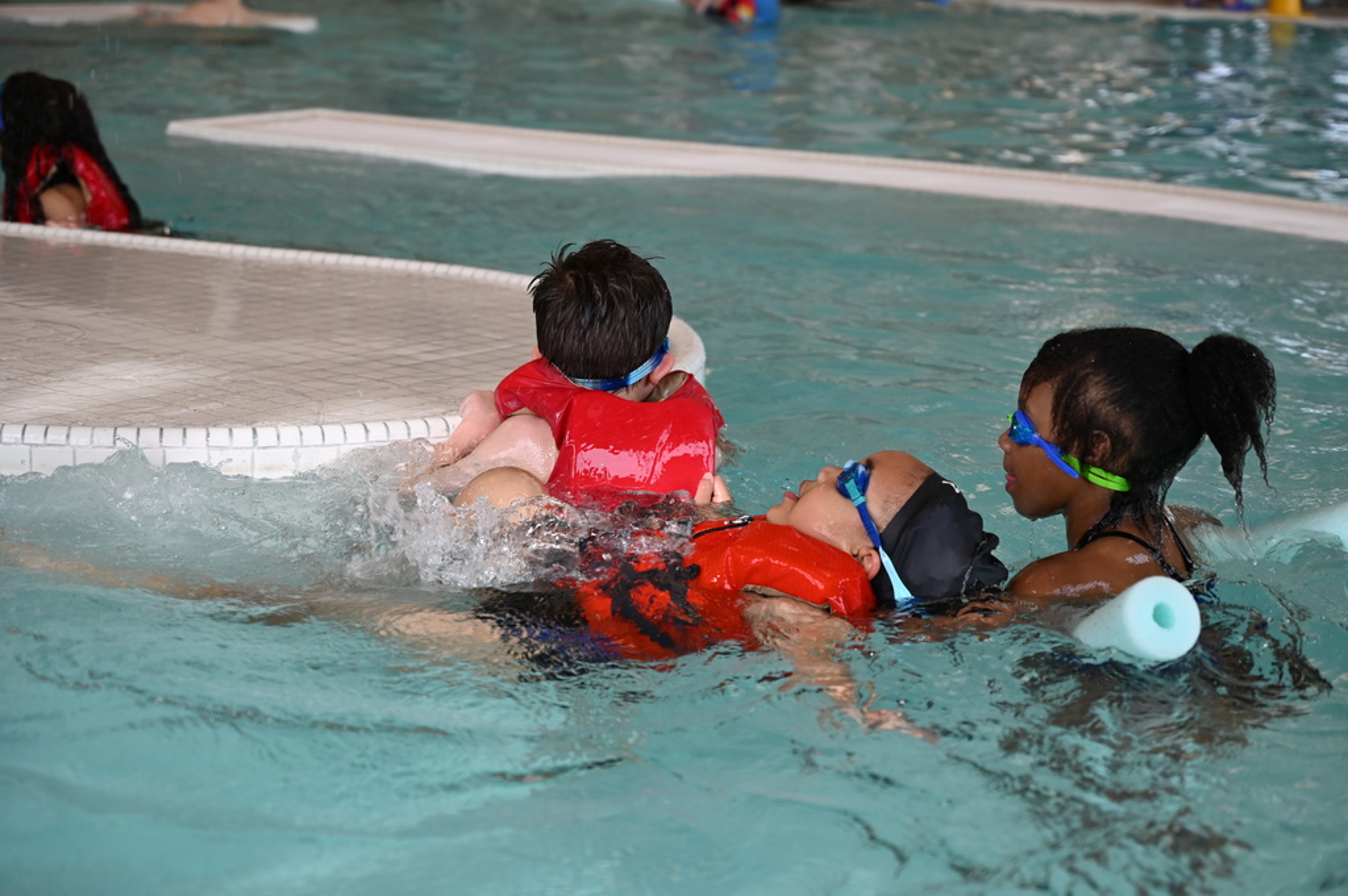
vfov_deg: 20.3
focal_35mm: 67
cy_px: 448
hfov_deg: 30.1
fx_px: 2507
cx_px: 674
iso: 400
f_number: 4
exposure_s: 1/160
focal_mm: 67
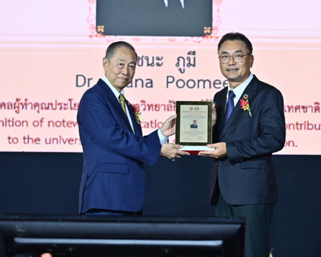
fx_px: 1995
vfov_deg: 7.4
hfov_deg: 9.2
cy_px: 129
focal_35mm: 210
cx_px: 180
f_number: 5
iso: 2000
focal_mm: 185
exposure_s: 1/200
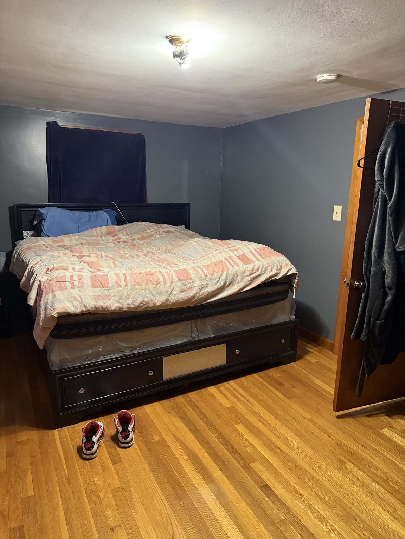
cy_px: 270
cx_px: 202
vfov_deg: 71.6
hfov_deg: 56.8
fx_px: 374
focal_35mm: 24
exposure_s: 1/60
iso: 800
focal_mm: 6.76
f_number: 1.78
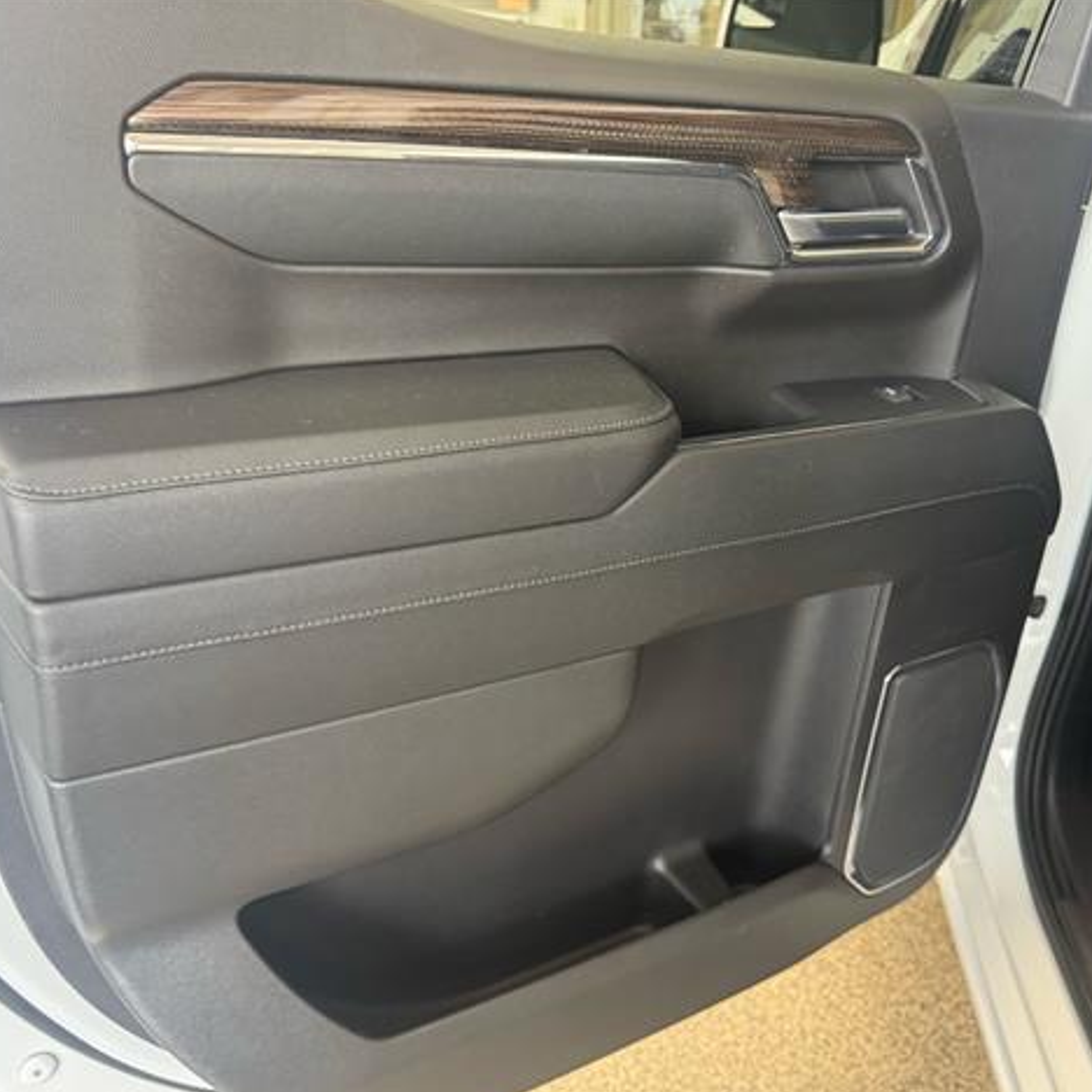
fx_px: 1035
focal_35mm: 29
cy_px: 551
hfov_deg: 55.5
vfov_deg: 55.6
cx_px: 607
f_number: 1.78
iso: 500
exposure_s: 1/60
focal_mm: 6.76
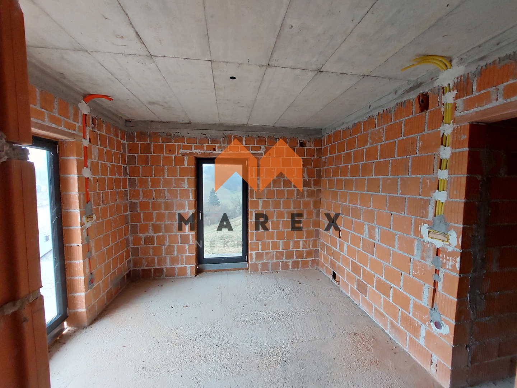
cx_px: 258
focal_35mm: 13
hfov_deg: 106.2
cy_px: 194
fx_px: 194
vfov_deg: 89.9
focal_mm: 1.74
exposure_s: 1/50
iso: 200
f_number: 2.2
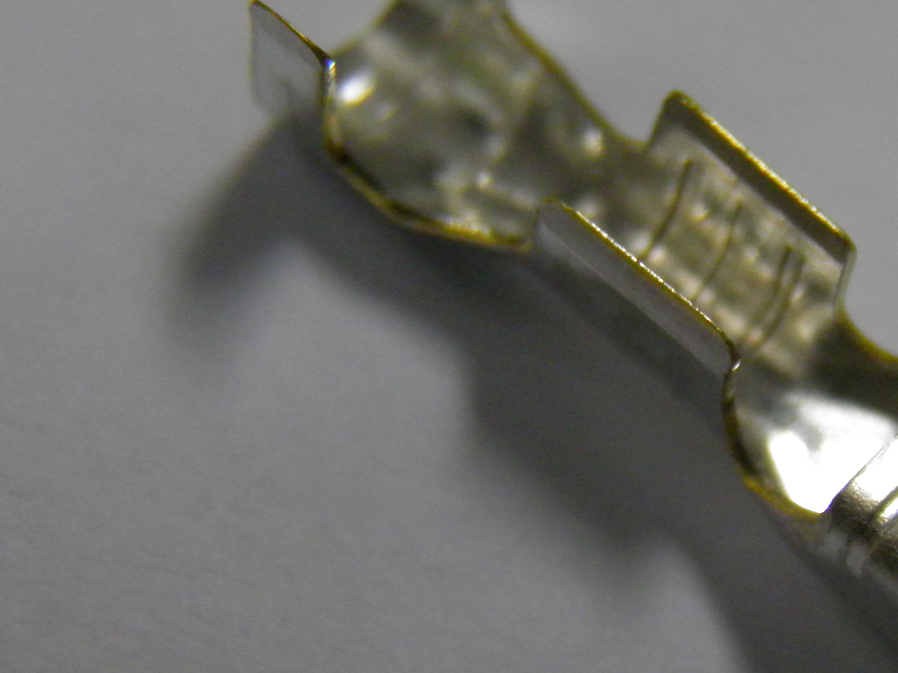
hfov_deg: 8.4
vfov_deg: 6.3
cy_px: 432
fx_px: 6070
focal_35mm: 234
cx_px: 712
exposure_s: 1/50
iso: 160
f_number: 3.9
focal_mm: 15.2
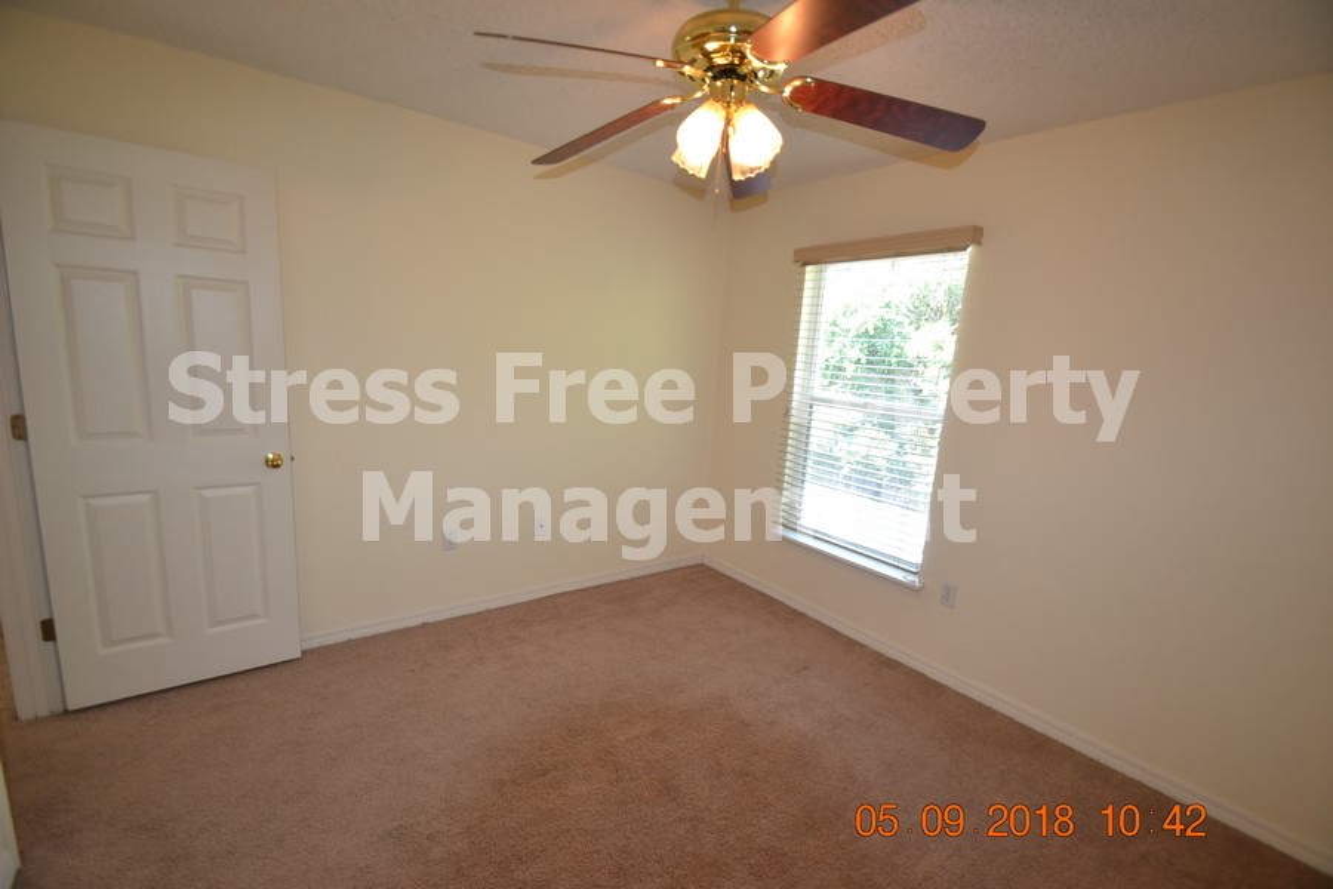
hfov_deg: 100.4
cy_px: 444
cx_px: 666
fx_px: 555
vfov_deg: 77.3
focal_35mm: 15
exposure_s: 1/80
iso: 400
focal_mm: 10
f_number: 4
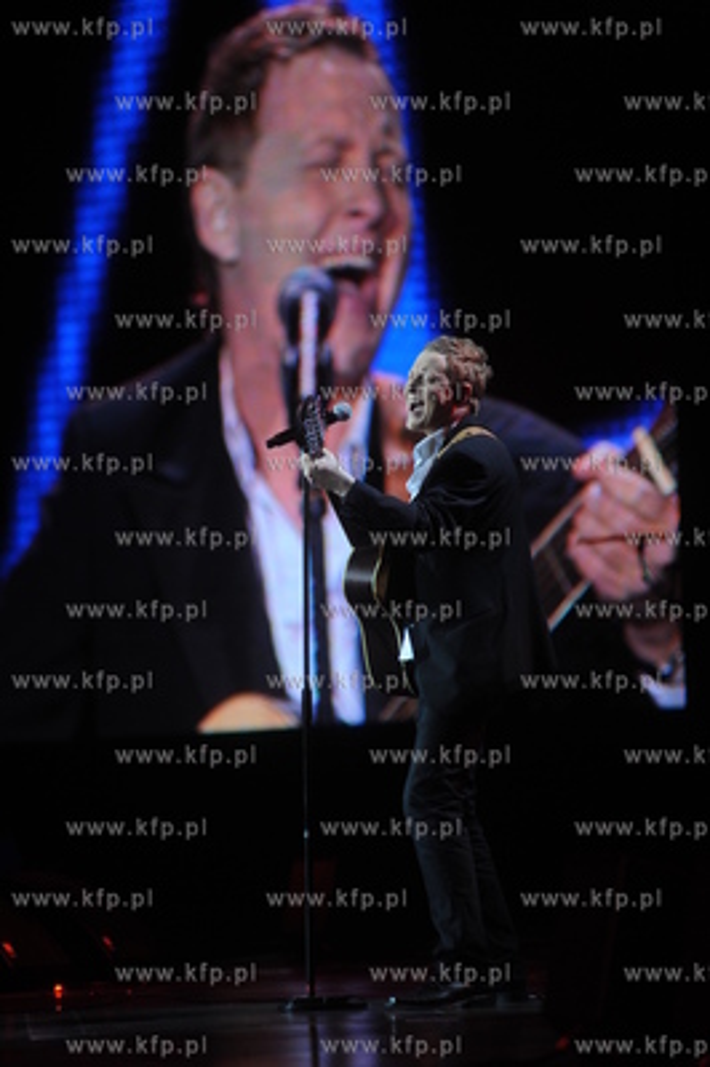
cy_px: 534
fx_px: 5926
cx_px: 355
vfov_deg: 10.3
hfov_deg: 6.9
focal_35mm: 200
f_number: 4
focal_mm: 200
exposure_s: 1/100
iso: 800
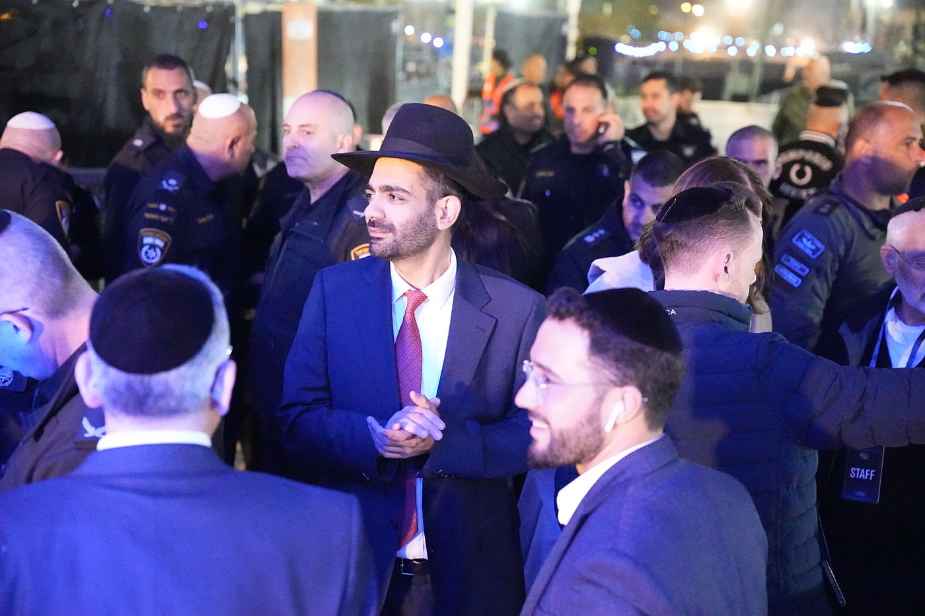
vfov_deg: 25.6
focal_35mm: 53
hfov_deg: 37.6
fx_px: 1359
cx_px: 462
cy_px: 308
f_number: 2.8
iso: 40000
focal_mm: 52.9
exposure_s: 1/320
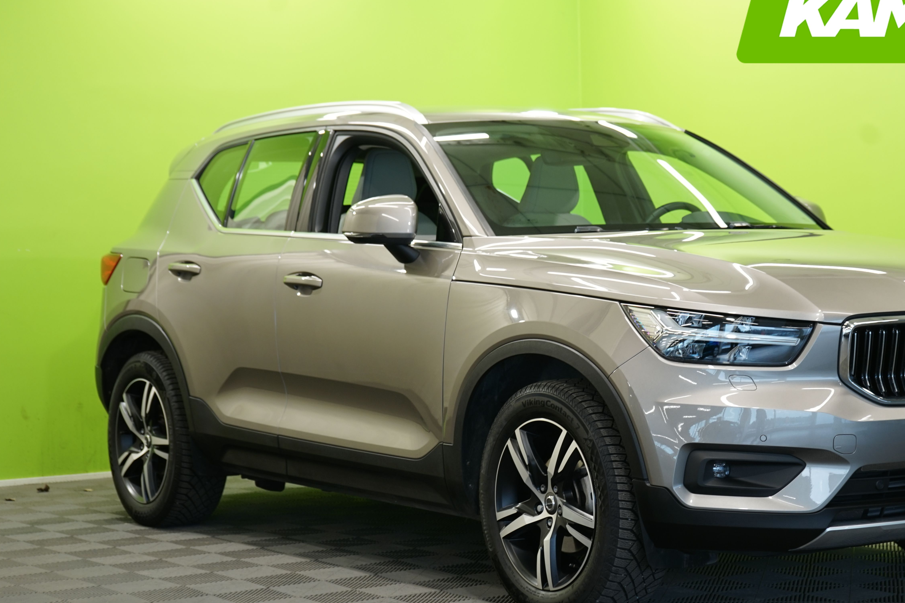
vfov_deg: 17.7
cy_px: 322
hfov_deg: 26.2
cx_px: 586
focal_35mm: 77
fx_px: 1936
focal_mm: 58
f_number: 5
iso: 250
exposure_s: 1/15
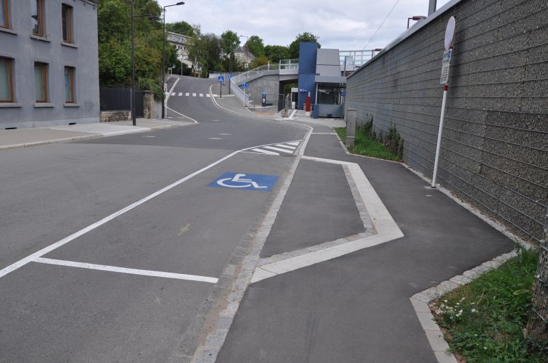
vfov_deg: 47.8
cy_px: 182
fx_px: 410
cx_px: 274
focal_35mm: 27
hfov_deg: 67.5
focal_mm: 18
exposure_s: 1/250
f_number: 8
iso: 200
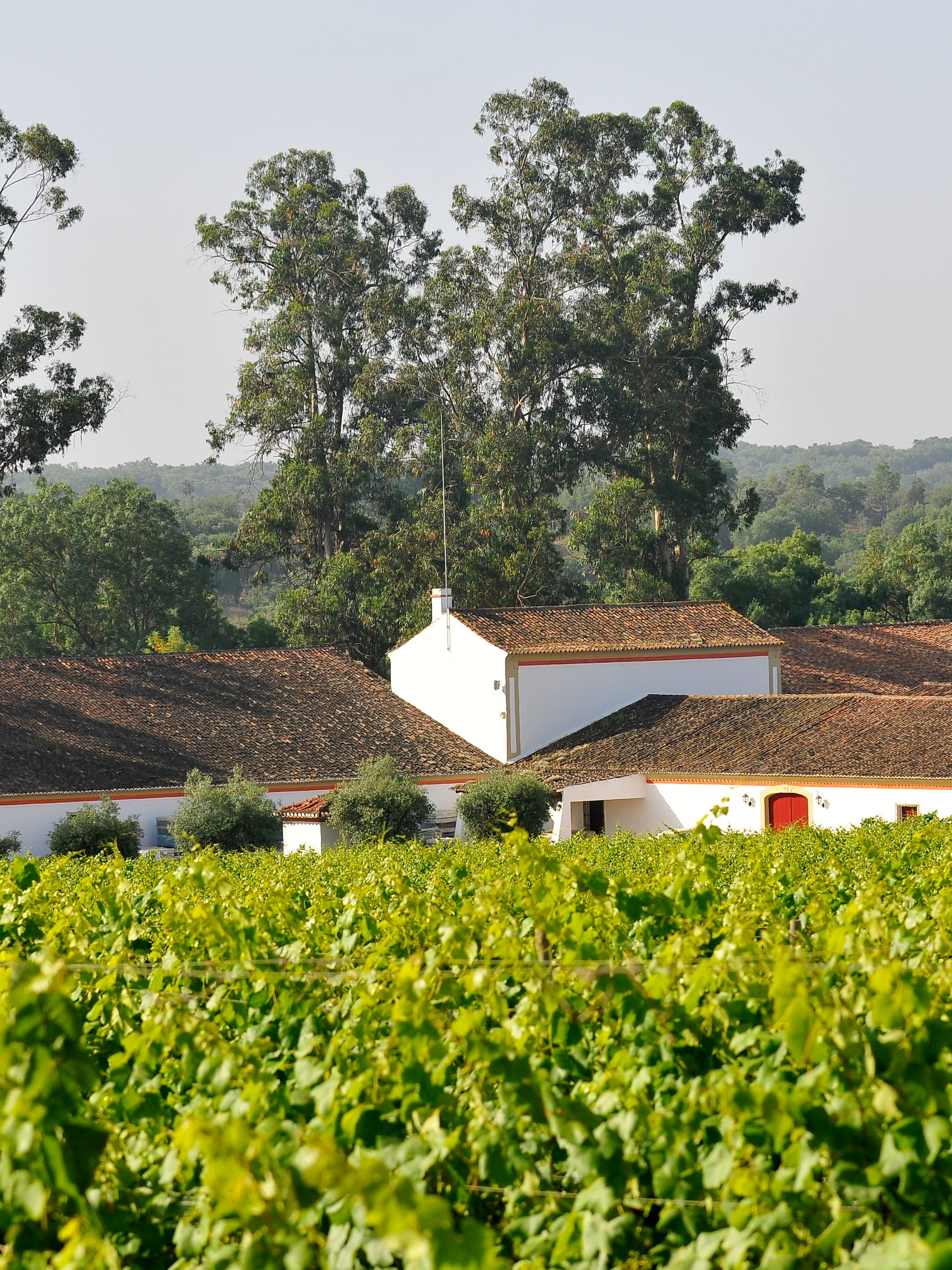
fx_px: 6233
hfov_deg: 8.7
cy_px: 637
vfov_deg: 11.6
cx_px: 524
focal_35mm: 170
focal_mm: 78
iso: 200
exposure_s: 1/640
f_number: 5
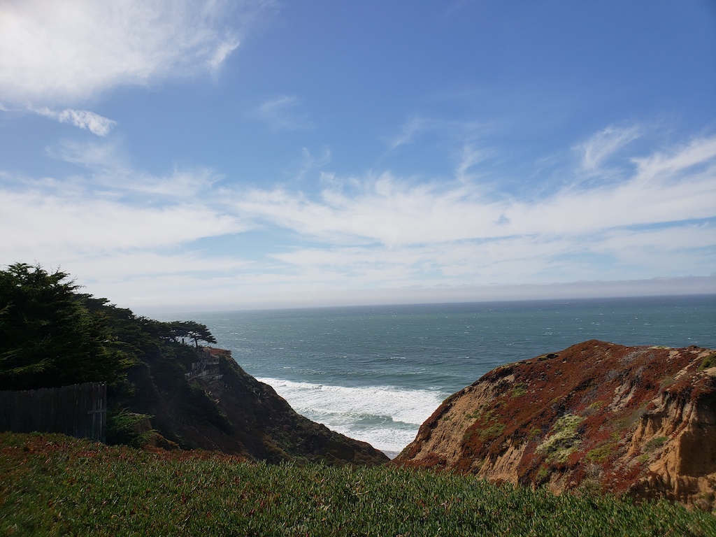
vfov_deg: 53.1
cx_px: 358
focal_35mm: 26
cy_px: 268
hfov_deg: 67.3
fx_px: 538
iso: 50
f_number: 2.4
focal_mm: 4.3
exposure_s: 1/4043
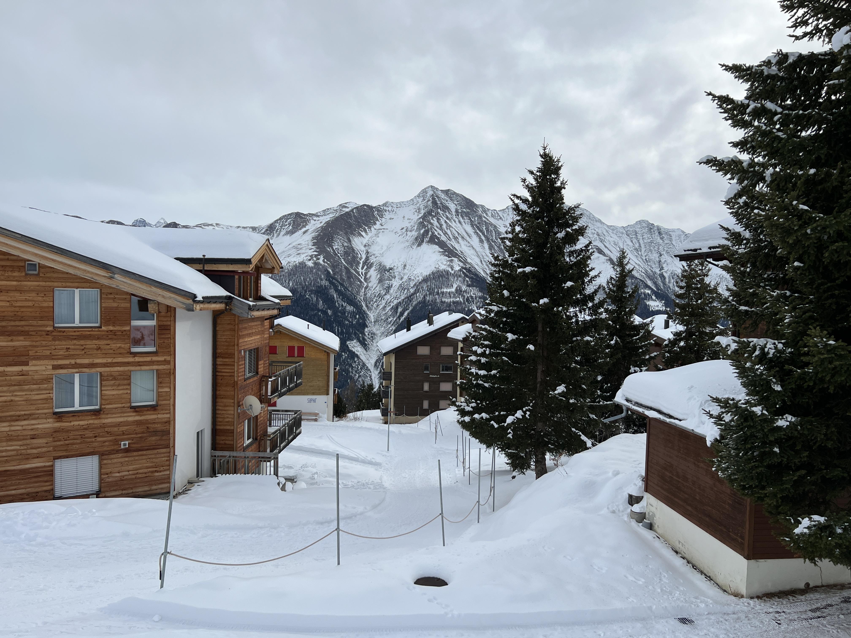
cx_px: 426
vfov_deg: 53.1
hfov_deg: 67.3
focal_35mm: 26
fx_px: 639
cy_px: 319
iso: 50
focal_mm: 5.7
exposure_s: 1/6211
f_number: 1.5
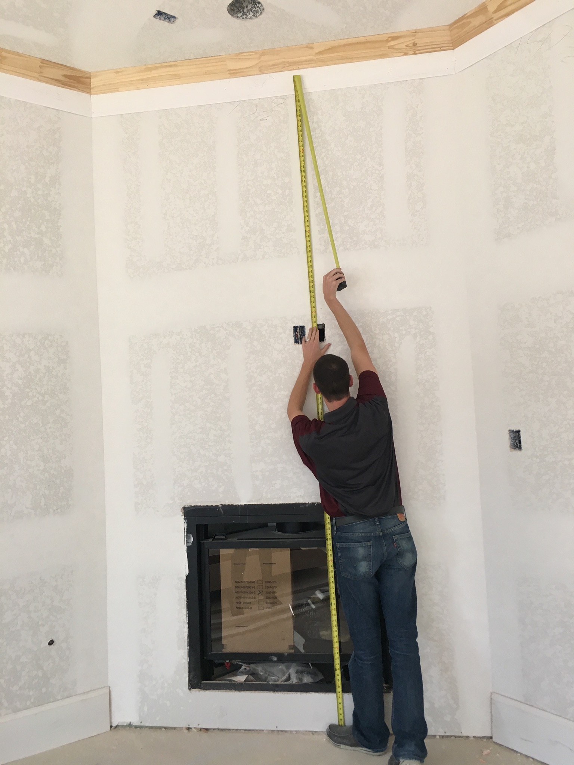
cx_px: 287
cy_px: 382
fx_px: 641
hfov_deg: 48.2
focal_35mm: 29
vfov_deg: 61.7
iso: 25
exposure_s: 1/40
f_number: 2.2
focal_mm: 4.15
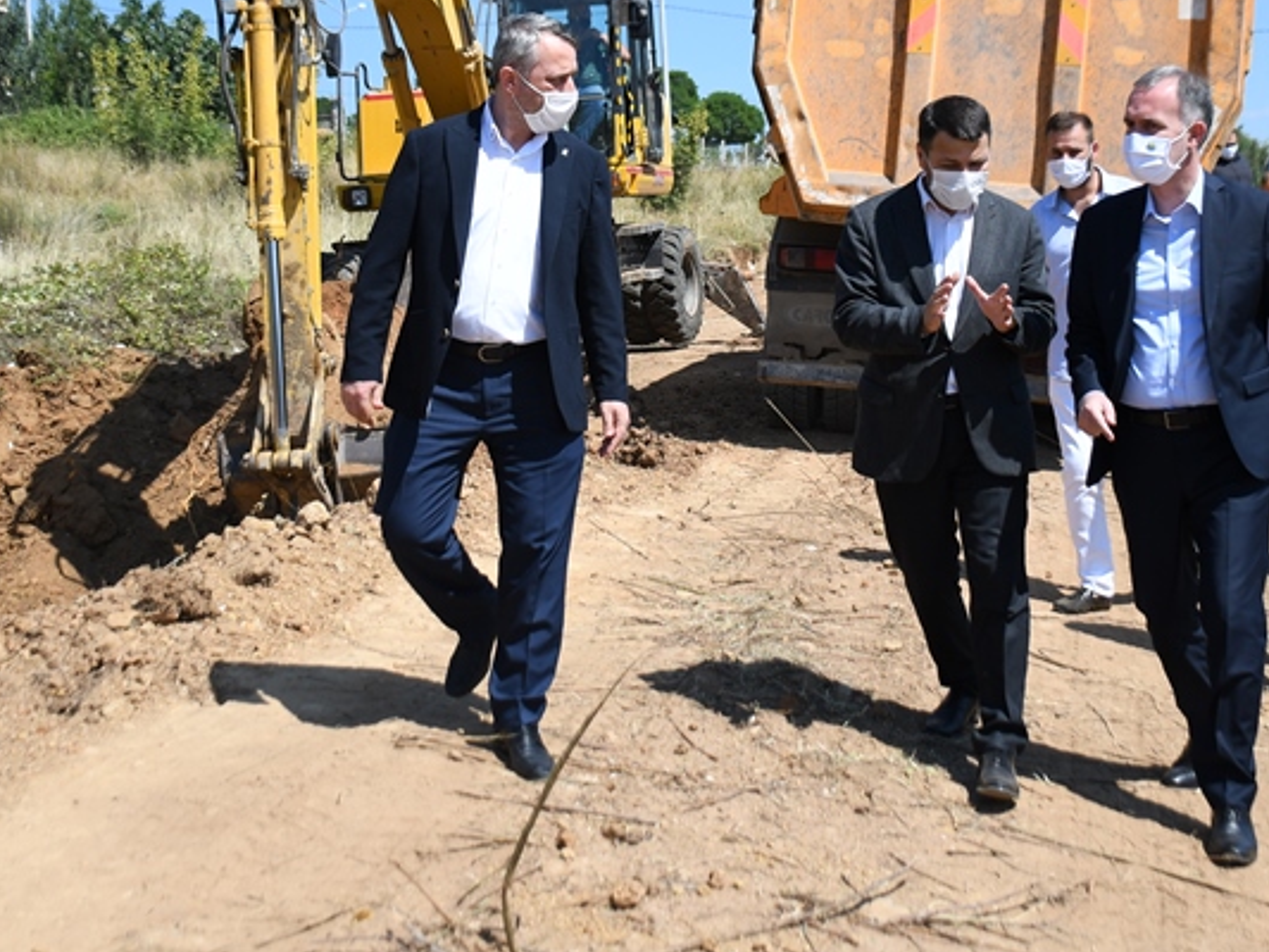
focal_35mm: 61
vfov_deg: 23.7
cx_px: 659
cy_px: 189
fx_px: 2237
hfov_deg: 31.7
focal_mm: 22
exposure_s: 1/1000
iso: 100
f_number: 3.5
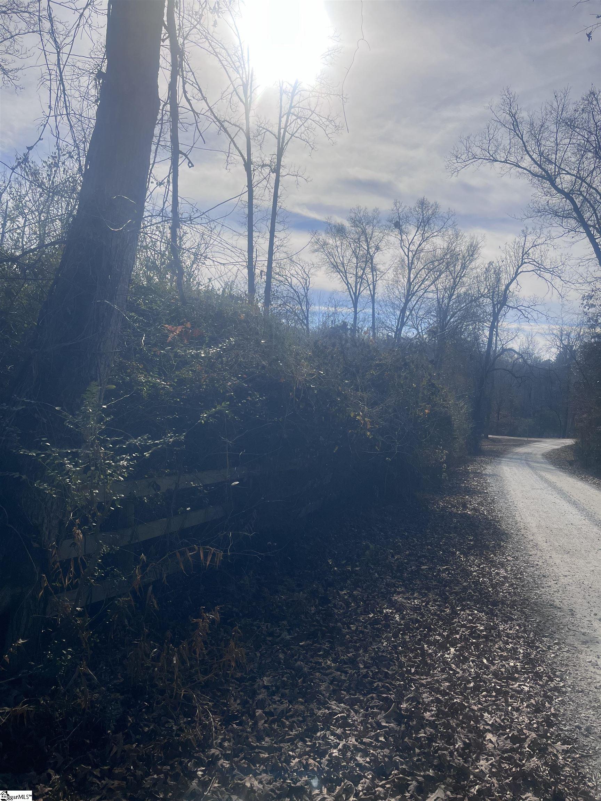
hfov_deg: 53.1
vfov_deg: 67.3
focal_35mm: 26
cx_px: 300
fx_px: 602
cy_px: 400
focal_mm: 5.1
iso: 50
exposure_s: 1/9091
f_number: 1.6
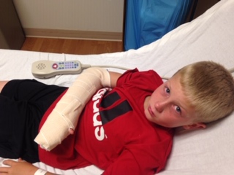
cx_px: 117
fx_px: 223
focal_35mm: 33
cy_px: 88
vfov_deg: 42.9
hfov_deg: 55.4
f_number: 2.4
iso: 50
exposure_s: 1/24
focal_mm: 4.12
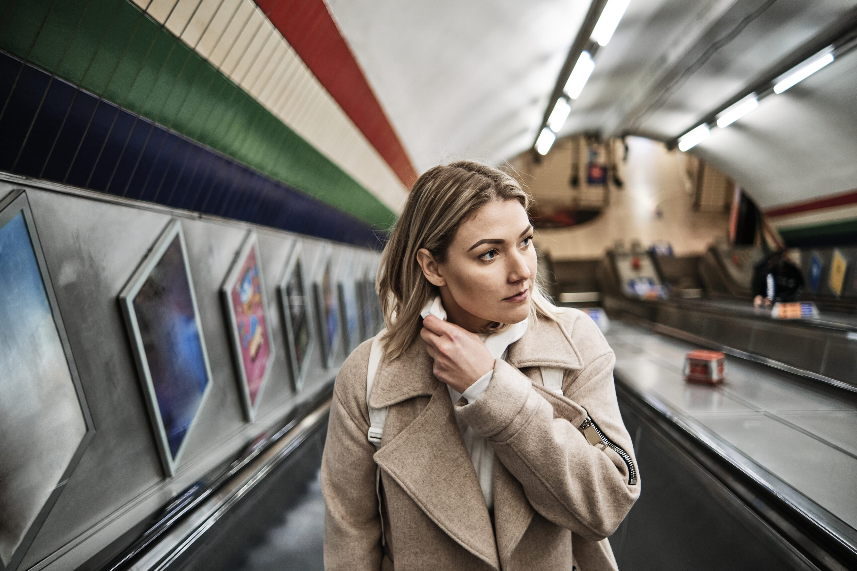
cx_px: 428
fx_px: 833
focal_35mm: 35
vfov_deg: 37.9
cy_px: 286
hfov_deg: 54.4
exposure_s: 1/200
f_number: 1.4
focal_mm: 23
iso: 400
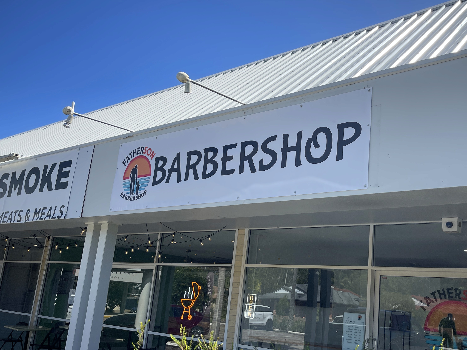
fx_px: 459
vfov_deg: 41.8
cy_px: 191
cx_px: 298
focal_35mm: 34
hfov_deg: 53.2
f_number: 1.6
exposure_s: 1/2660
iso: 32
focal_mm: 5.1
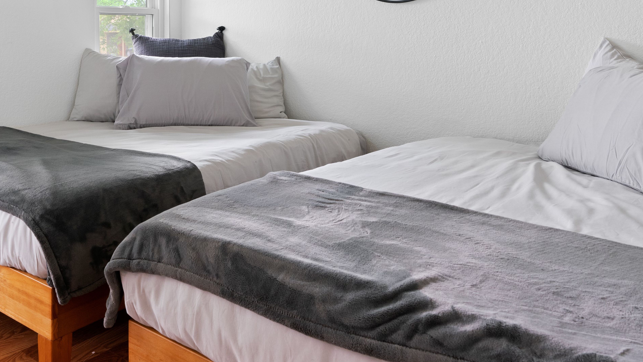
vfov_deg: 32.1
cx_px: 213
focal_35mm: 35
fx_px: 597
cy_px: 38
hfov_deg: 55.4
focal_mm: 16
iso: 400
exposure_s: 1/40
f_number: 8
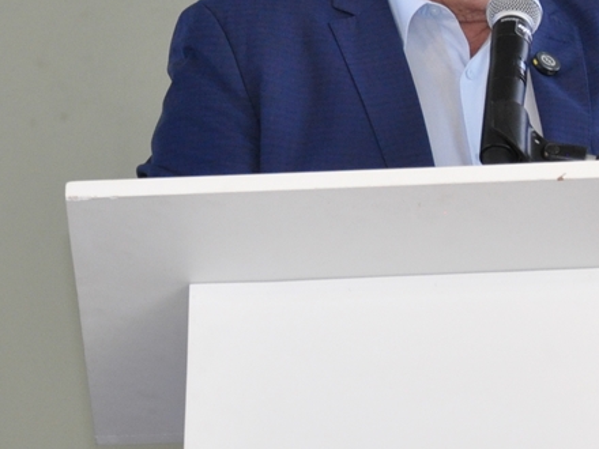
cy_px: 163
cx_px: 103
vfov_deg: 3.2
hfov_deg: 4.2
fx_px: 8168
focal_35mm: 472
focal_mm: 90
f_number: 5.6
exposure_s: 1/80
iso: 800
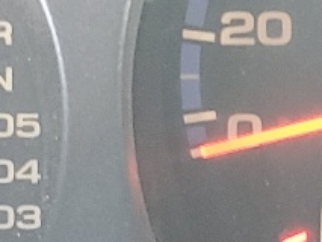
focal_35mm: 195
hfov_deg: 9.9
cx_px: 413
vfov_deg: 7.6
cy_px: 119
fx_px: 1815
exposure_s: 1/60.2
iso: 87
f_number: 1.5
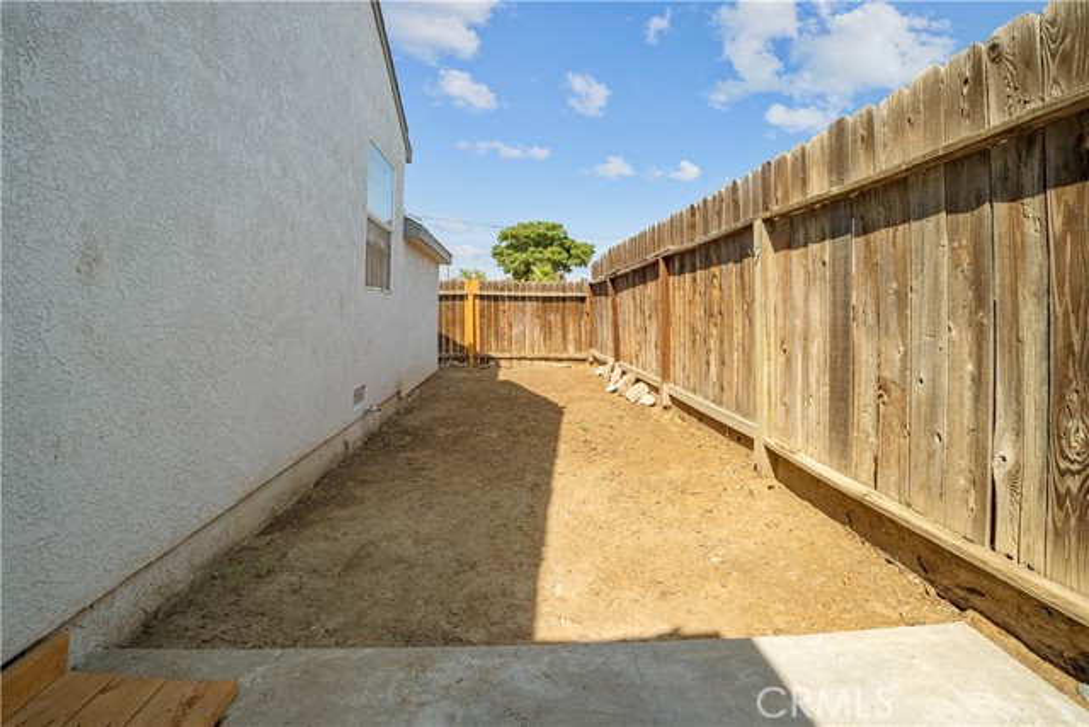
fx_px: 454
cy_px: 364
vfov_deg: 77.4
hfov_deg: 100.4
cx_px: 544
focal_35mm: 15
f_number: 8
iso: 250
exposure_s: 1/160
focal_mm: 10
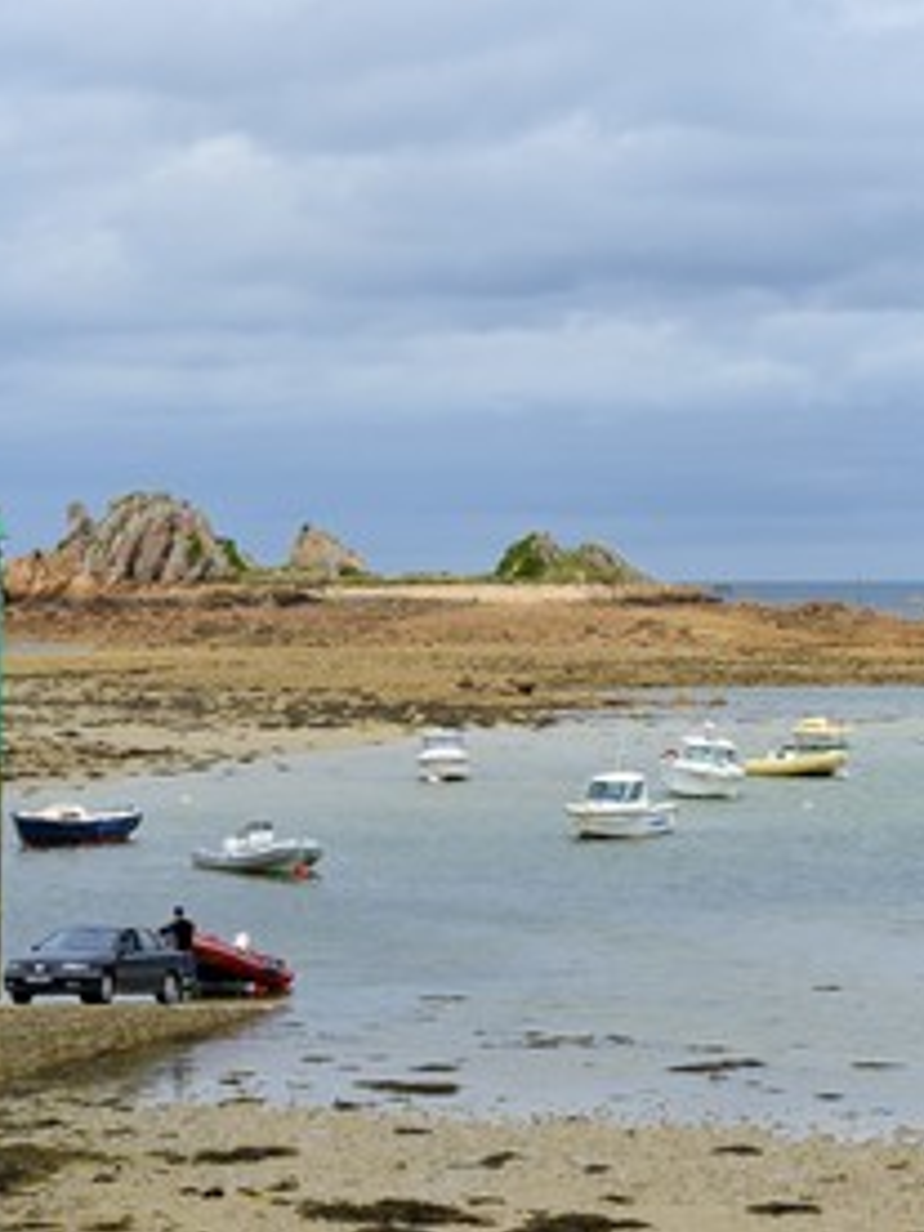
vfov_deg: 16.8
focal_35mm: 117
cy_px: 620
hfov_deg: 12.6
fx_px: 4164
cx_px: 745
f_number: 14
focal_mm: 80
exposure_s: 1/250
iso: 200
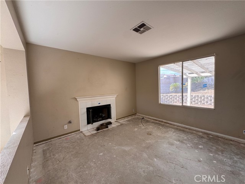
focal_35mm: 14
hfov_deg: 102.1
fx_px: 99
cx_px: 122
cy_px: 92
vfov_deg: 85.7
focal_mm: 2.22
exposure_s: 1/99
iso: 50
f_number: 2.2
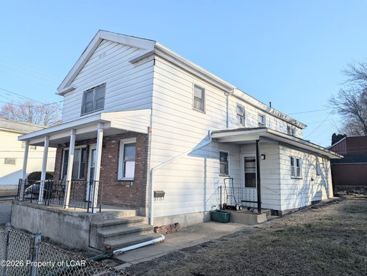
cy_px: 138
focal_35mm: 24
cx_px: 184
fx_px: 255
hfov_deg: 71.5
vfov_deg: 56.9
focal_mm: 6.81
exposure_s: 1/2262
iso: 46
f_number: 1.85
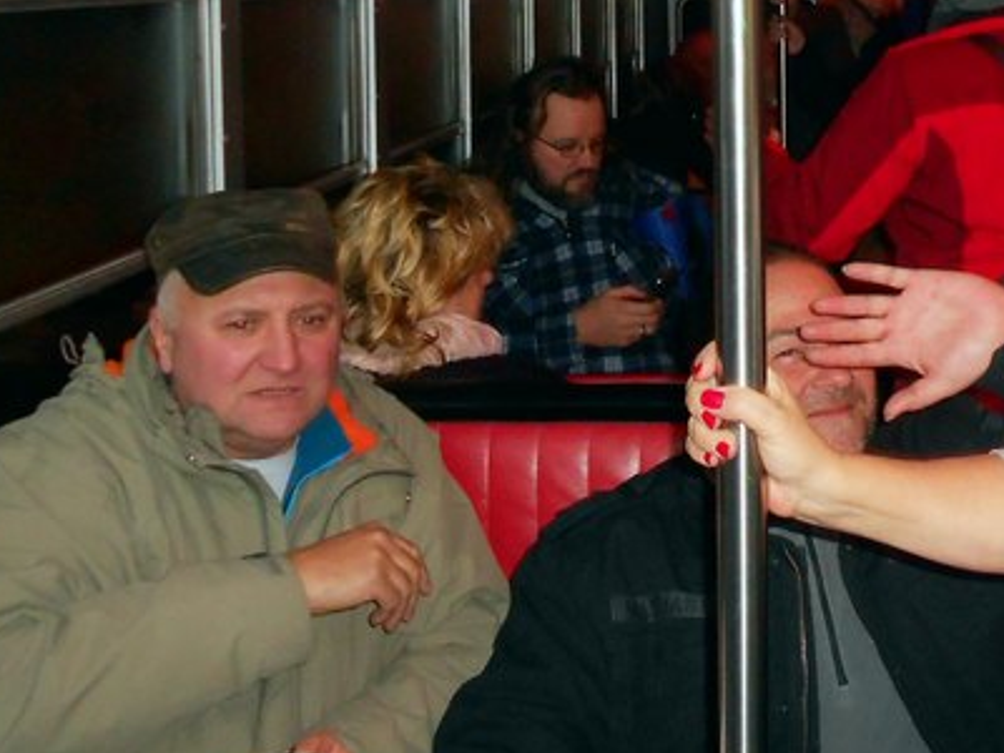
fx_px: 1682
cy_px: 88
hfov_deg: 31.8
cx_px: 889
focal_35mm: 58
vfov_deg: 24.6
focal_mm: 5.3
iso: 200
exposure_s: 1/25
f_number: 3.4
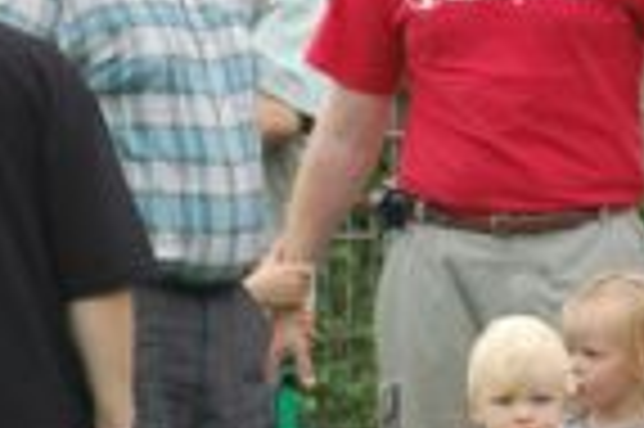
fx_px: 14438
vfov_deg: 1.7
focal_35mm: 808
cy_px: 194
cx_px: 574
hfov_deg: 2.6
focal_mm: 170
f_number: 4.8
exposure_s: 1/500
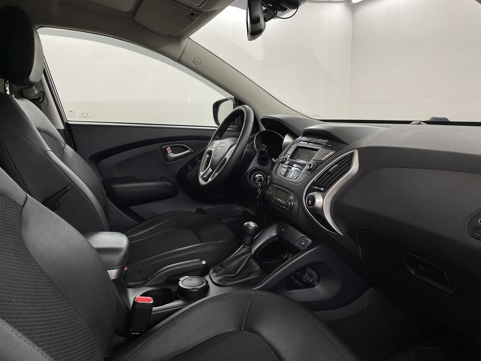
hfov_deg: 67.3
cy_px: 180
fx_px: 361
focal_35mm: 26
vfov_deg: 53.1
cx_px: 240
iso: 100
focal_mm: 4.2
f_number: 1.6
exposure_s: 1/100
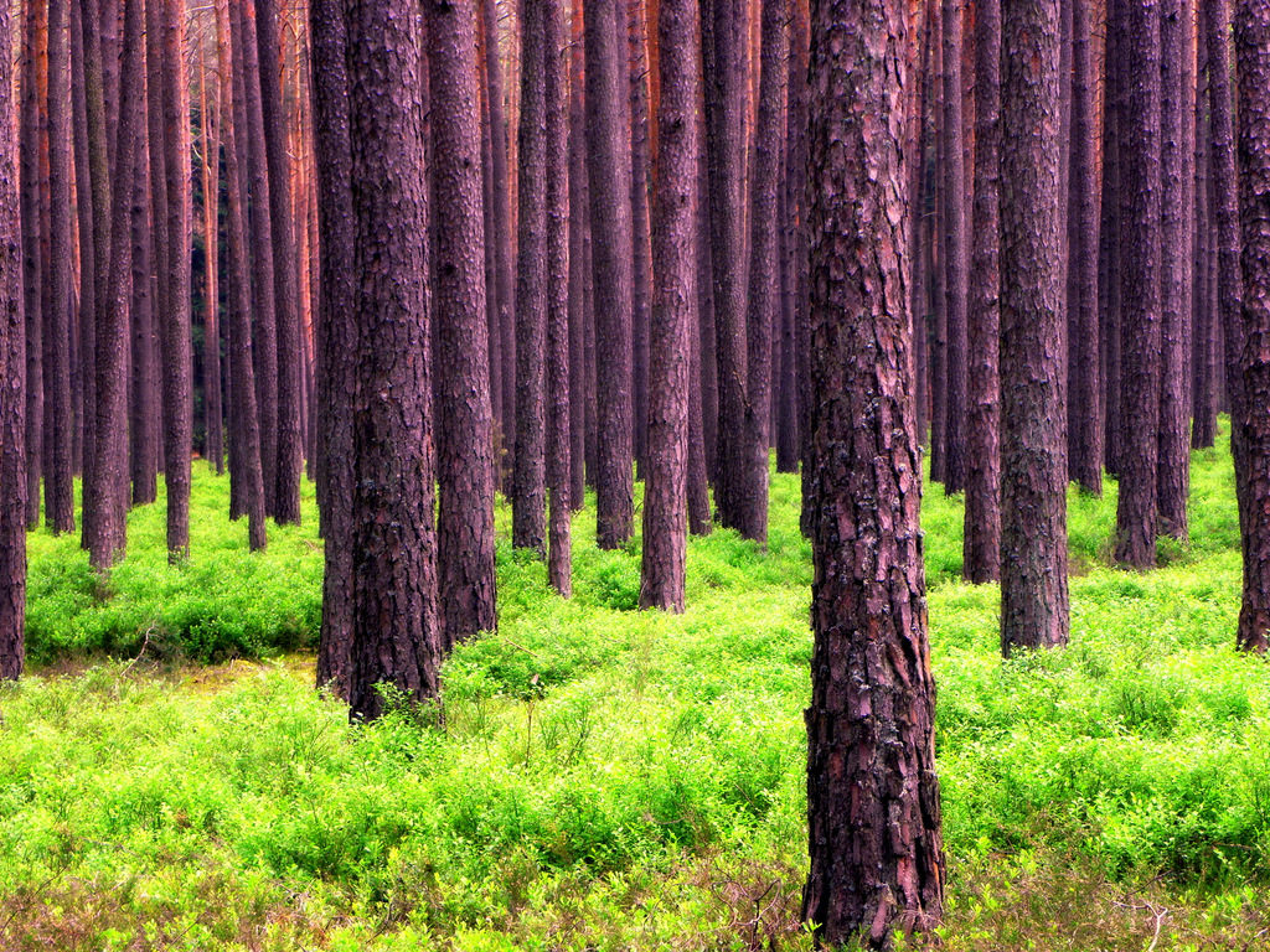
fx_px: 4036
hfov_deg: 17.9
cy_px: 476
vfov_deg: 13.5
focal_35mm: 110
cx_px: 635
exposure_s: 1/80
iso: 125
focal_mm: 19.73
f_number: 4.3
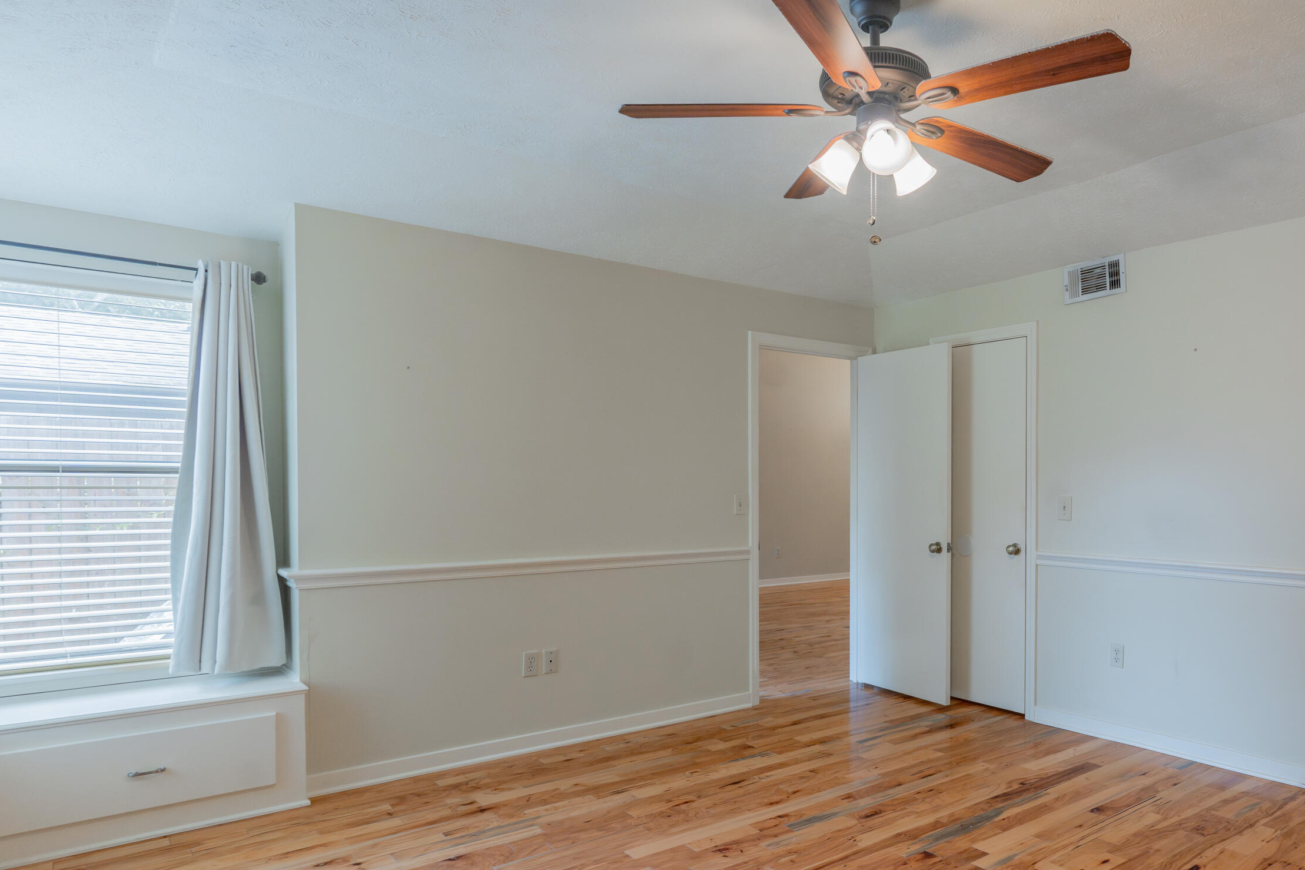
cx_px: 868
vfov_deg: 54.2
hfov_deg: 73.8
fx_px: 834
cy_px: 566
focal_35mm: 23
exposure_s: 1/40
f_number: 5.6
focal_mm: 17
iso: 640
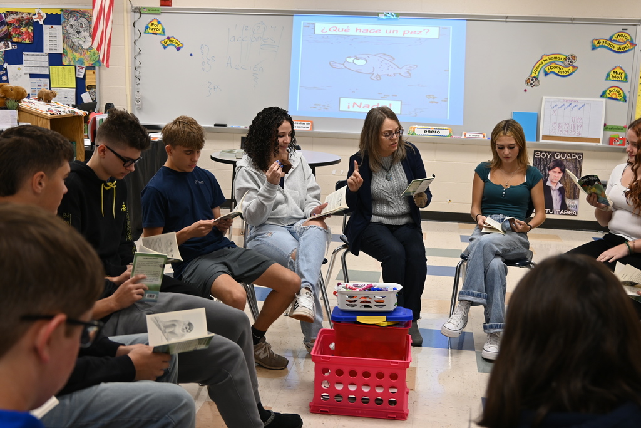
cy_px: 214
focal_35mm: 42
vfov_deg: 31.9
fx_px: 748
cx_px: 320
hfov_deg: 46.4
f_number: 4
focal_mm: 28
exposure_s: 1/50
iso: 360
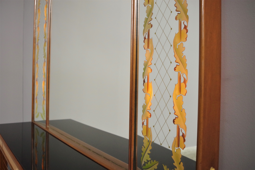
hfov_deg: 61.9
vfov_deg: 43.6
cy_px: 85
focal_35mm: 30
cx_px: 128
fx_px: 212
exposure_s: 1/60
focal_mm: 20
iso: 1600
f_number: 4
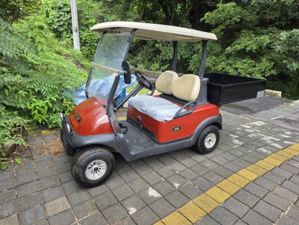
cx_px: 150
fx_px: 199
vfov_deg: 58.9
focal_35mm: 23
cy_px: 112
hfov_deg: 73.9
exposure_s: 1/359
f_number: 1.7
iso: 32
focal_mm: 6.25
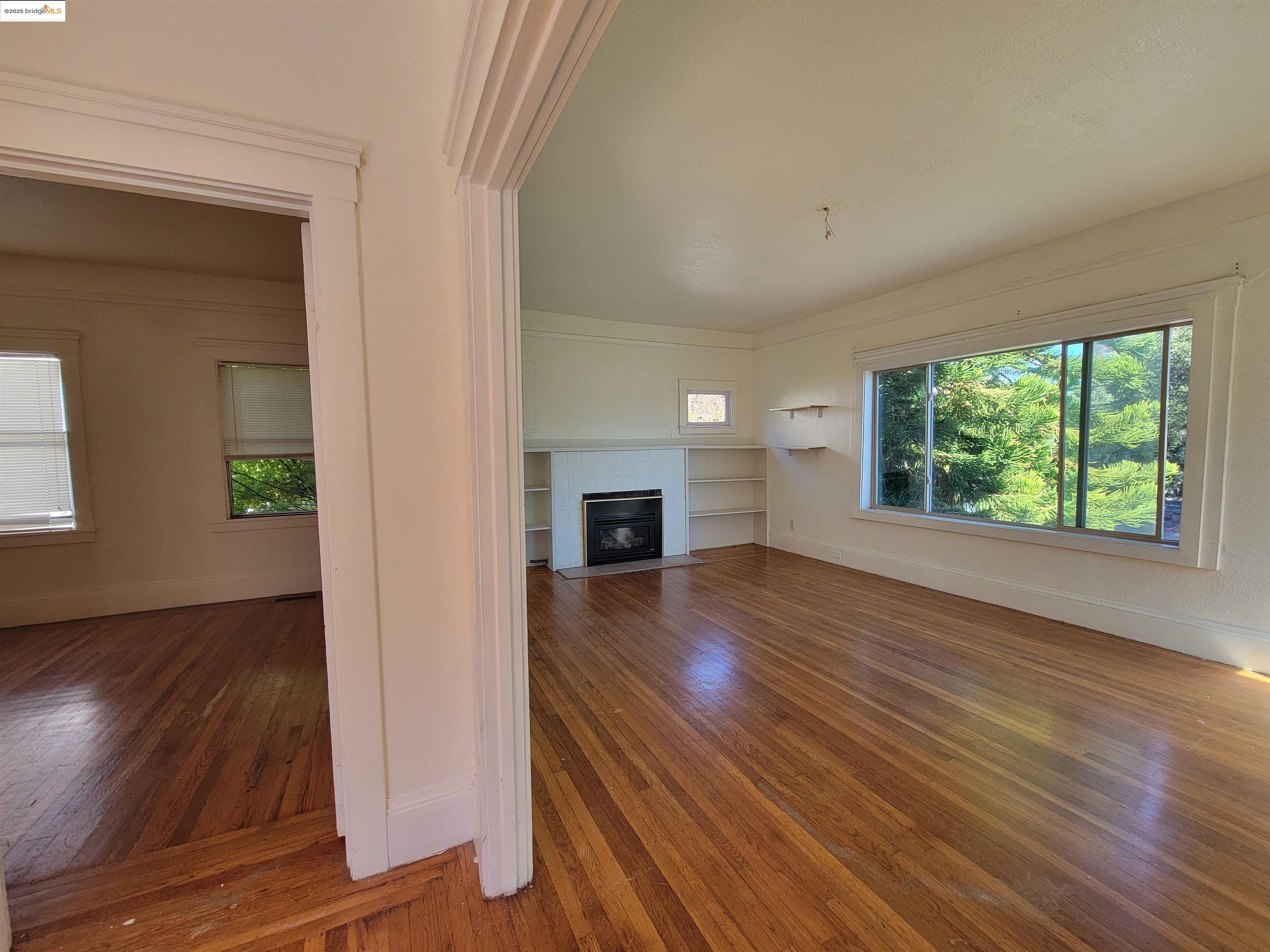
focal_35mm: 13
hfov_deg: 106.2
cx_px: 635
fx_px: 477
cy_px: 476
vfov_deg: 89.9
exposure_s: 1/120
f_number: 2.2
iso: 100
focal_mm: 2.2
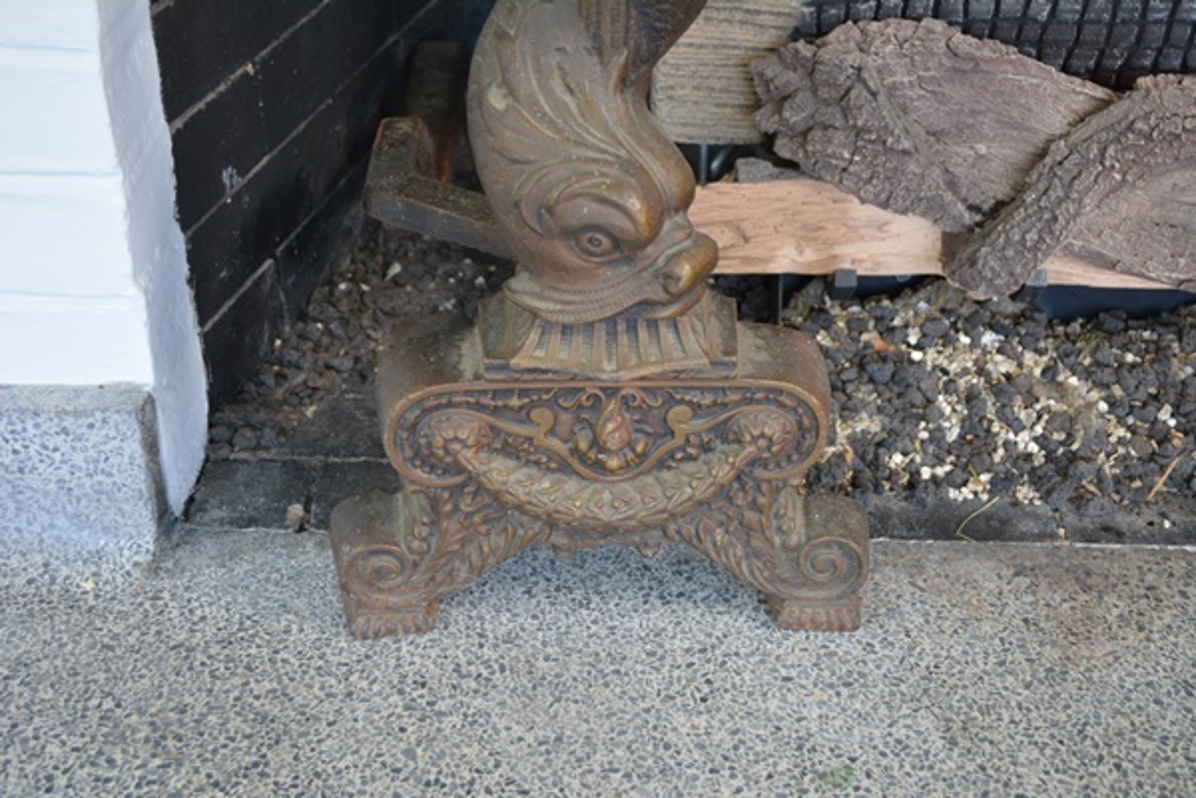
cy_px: 399
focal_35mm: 51
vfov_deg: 26.5
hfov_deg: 38.9
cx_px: 598
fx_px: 1694
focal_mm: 34
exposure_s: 1/60
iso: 500
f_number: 5
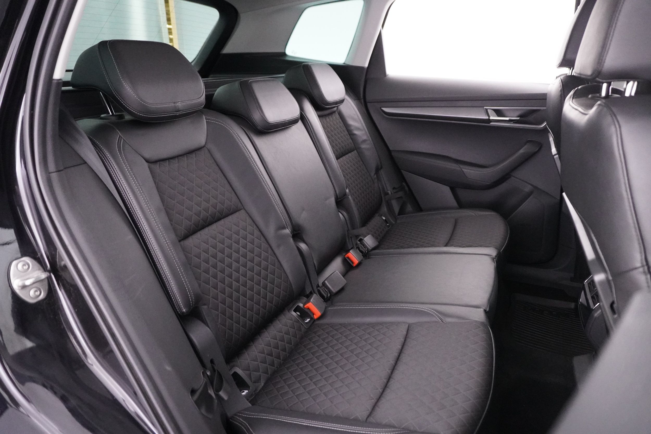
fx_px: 434
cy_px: 217
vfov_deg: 53.1
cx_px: 326
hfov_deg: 73.7
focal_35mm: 24
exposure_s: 1/40
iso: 6400
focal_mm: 16
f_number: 3.5
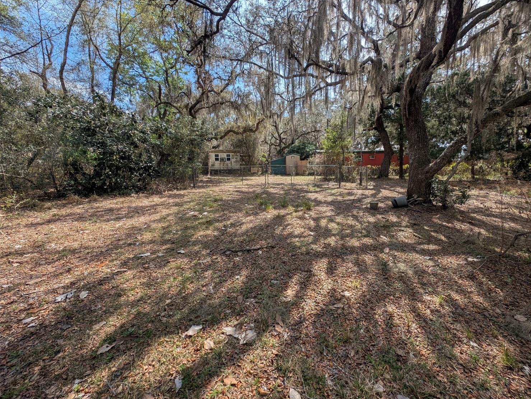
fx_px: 199
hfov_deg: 105.9
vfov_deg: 89.8
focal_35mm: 13
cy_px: 185
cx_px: 287
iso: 36
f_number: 1.95
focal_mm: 2.23
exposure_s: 1/1088
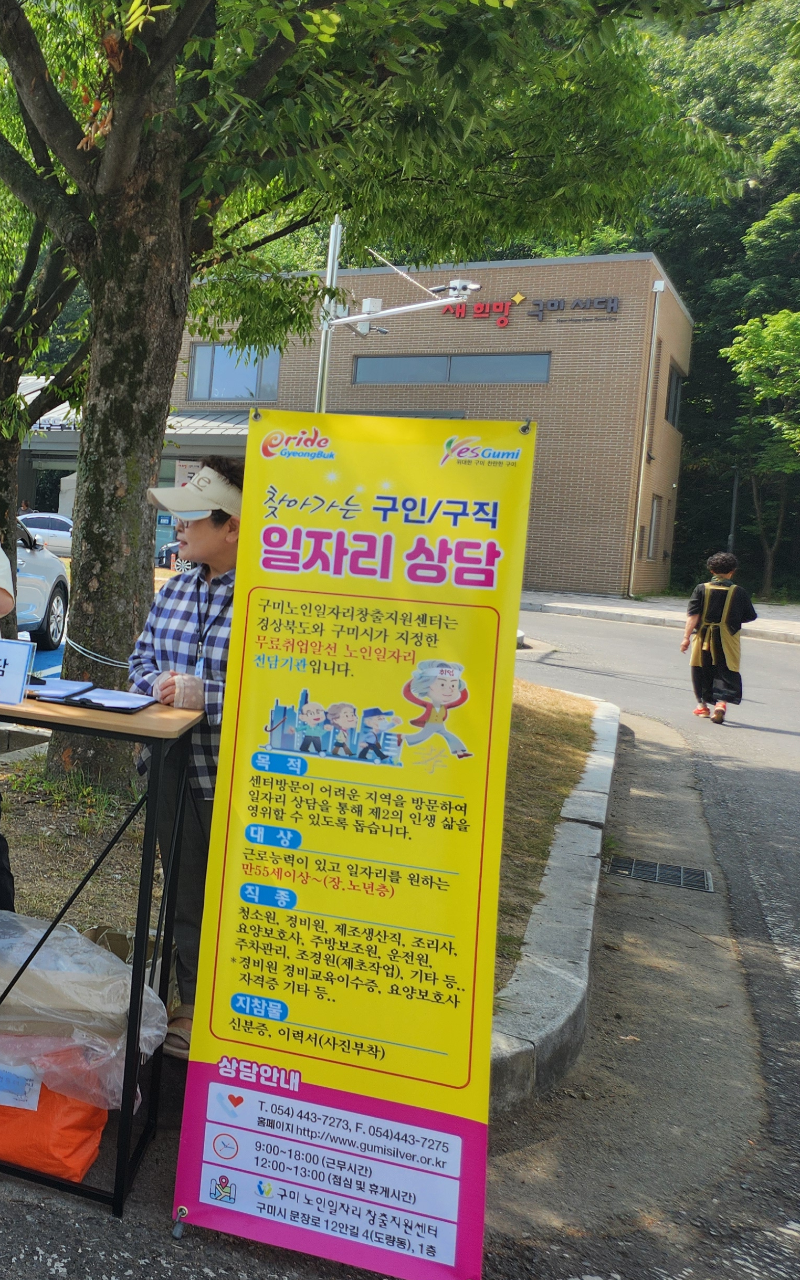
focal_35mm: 40
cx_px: -203
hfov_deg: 27.4
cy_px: 561
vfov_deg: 49.2
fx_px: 1395
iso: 20
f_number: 1.8
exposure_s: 1/650
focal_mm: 5.4
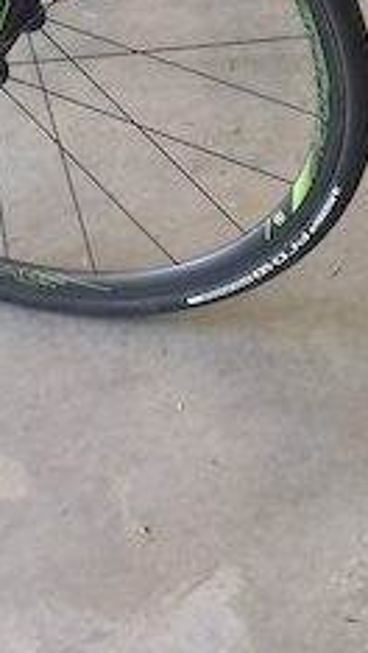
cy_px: -89
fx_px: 1869
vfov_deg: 18.9
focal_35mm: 108
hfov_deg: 10.8
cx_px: 572
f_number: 2.2
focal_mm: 4.15
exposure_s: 1/30
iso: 64
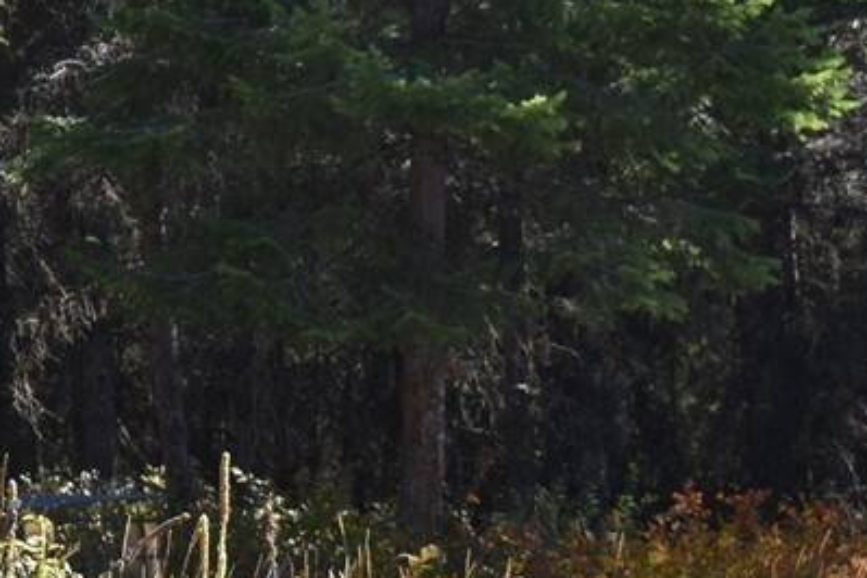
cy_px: 144
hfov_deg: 9.3
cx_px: -386
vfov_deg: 6.3
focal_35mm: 217
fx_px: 5226
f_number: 6.3
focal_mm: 34
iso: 200
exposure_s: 1/250
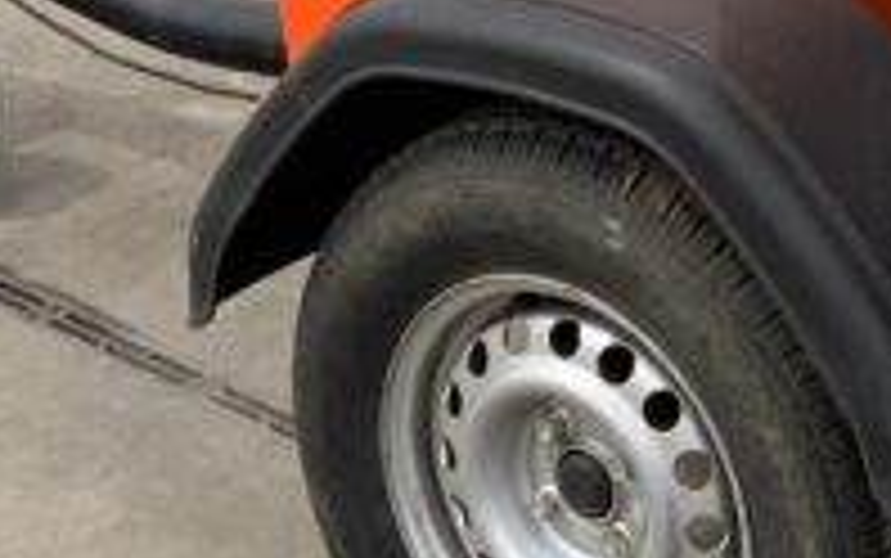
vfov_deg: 8.0
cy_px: -441
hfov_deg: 12.8
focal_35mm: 159
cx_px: 1066
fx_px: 3863
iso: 16
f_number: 1.8
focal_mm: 3
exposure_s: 1/1098
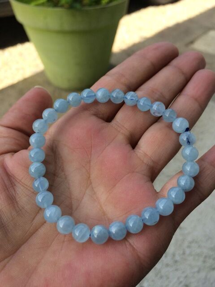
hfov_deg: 48.2
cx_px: 108
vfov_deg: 61.7
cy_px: 144
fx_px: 240
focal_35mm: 29
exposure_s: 1/562
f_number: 2.2
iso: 32
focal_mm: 4.15
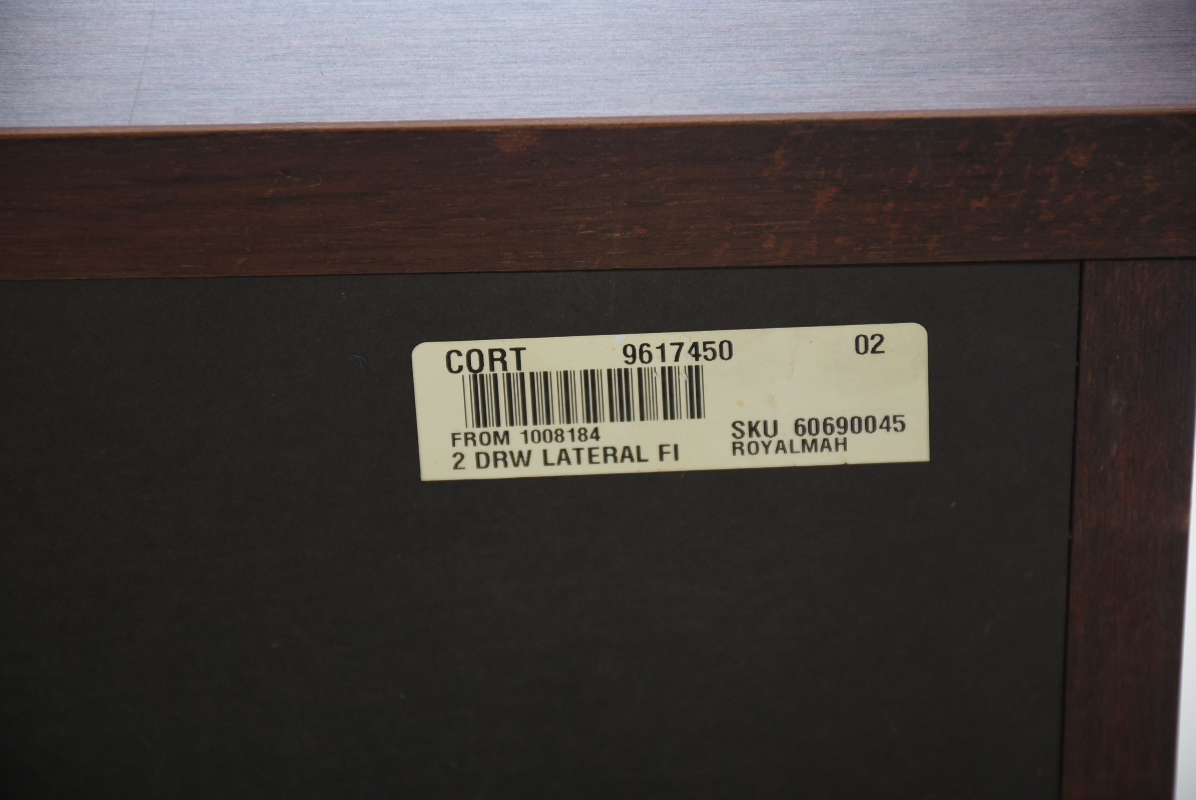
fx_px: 6982
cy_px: 400
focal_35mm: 210
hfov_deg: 9.8
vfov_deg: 6.6
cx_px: 598
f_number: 7.1
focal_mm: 140
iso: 200
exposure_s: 1/200
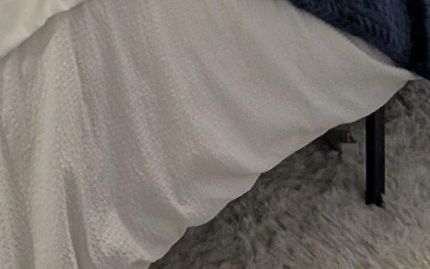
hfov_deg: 31.4
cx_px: -1
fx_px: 703
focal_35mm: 60
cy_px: -253
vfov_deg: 16.8
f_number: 1.7
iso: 127
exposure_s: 1/124
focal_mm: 2.02
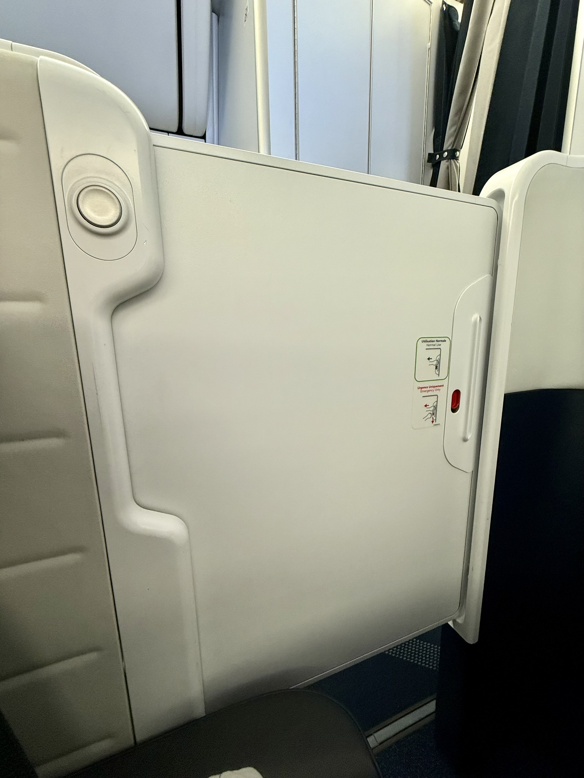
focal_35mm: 14
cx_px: 292
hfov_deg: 85.7
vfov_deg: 102.1
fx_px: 315
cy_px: 389
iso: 320
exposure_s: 1/63
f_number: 2.2
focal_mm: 2.22
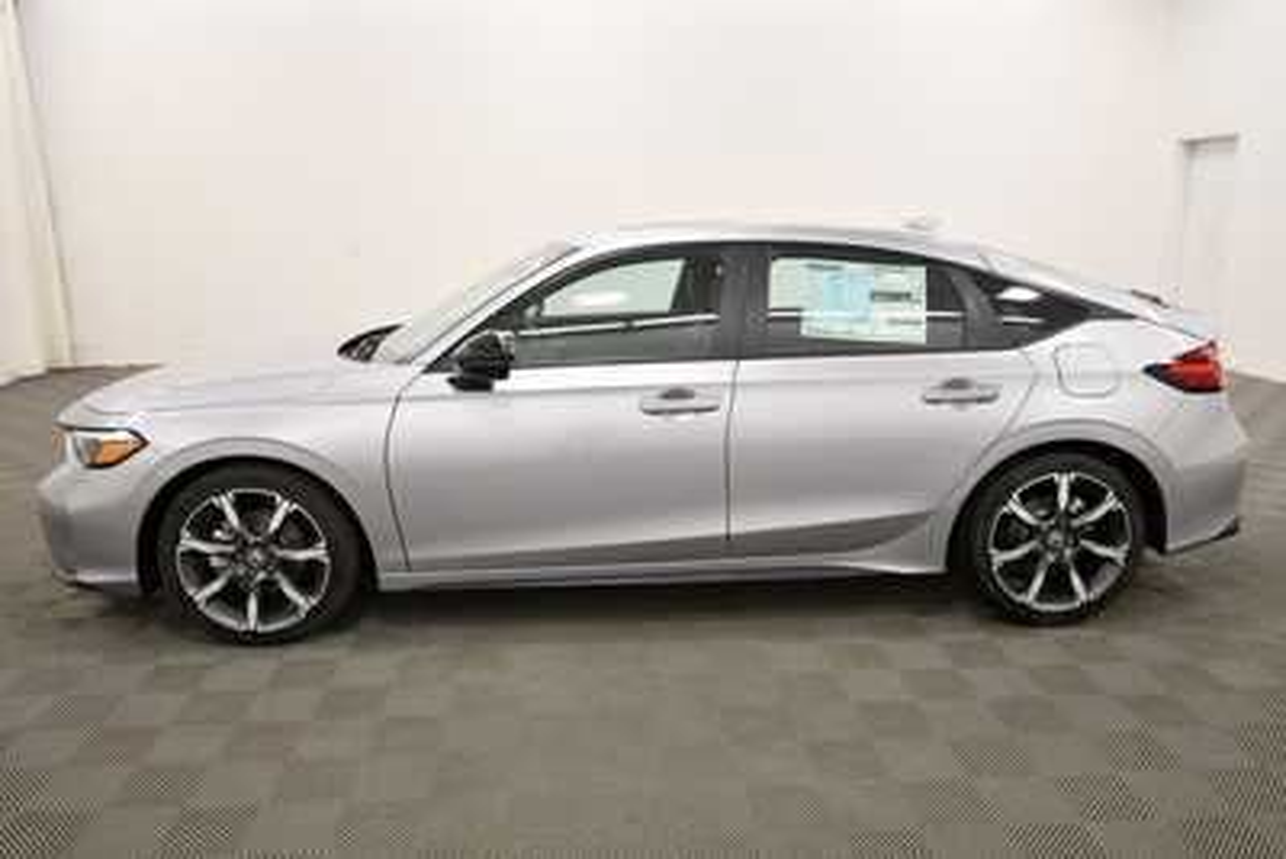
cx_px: 643
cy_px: 430
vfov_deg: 48.0
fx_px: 965
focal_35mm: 27
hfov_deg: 67.4
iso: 800
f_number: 5.3
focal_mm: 18
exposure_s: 1/160
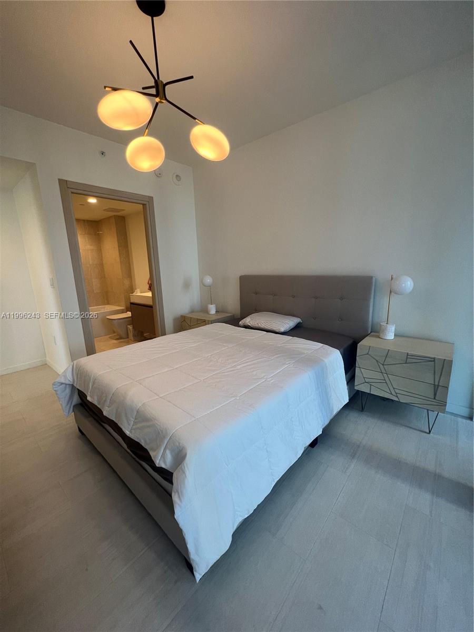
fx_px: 237
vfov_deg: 106.2
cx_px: 237
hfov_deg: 89.9
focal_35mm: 13
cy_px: 316
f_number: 1.8
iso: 100
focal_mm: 1.57
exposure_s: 1/122
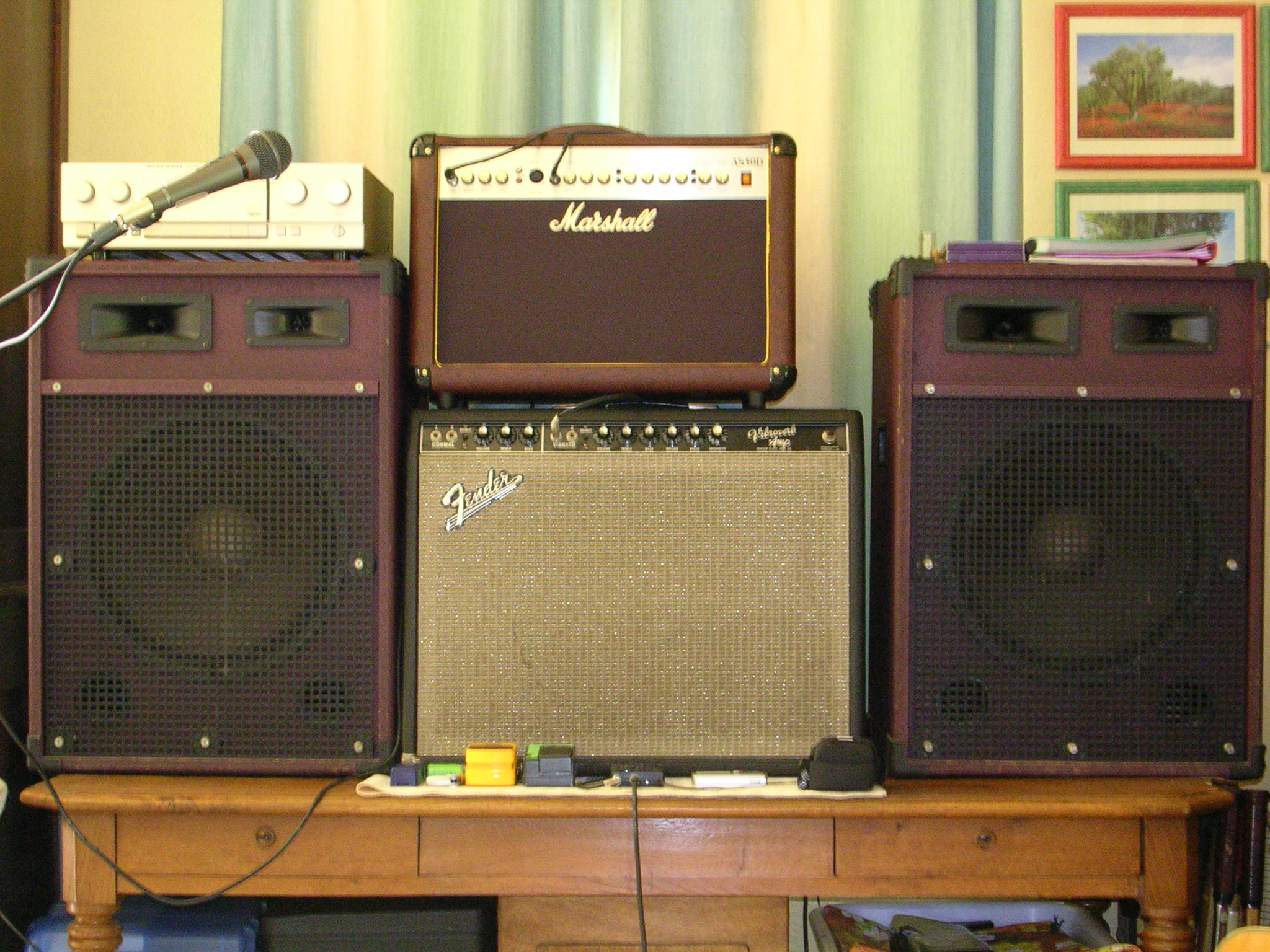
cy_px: 476
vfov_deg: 24.4
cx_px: 635
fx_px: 2201
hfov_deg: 32.2
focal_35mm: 60
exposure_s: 1/10.6
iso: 400
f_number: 3.4
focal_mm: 9.1
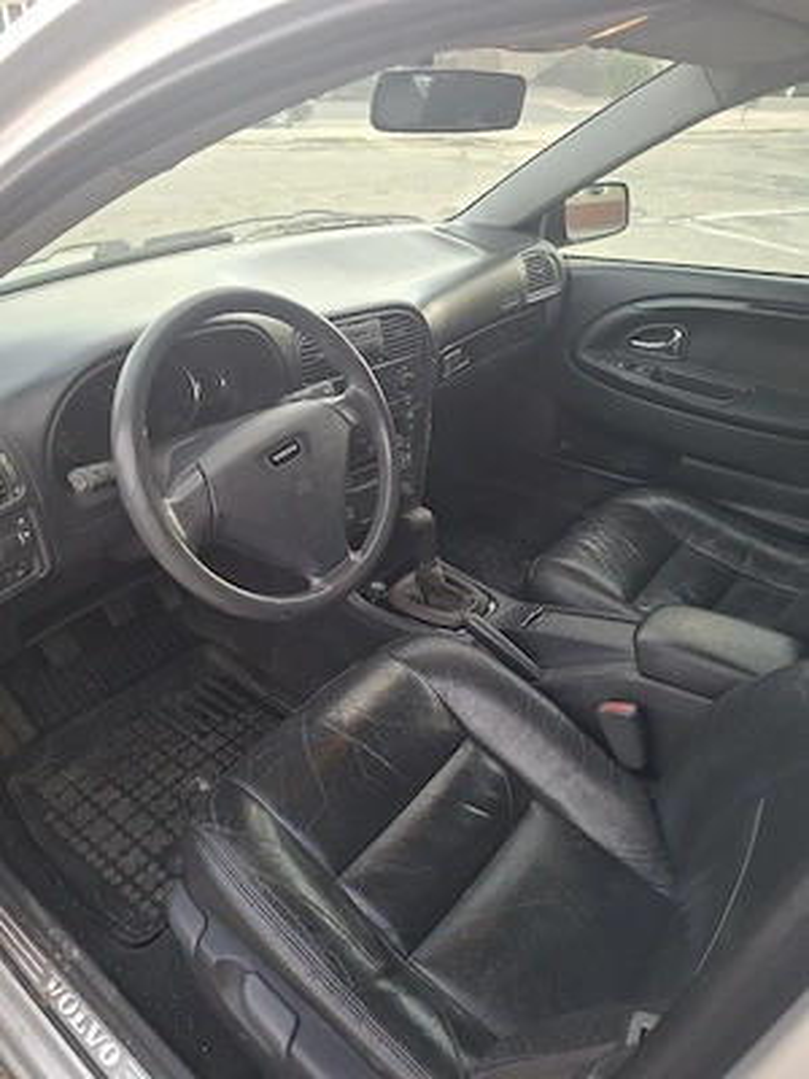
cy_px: 540
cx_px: 404
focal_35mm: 23
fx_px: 717
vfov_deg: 73.9
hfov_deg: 58.9
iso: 200
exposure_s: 1/100
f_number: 1.8
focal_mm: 5.54
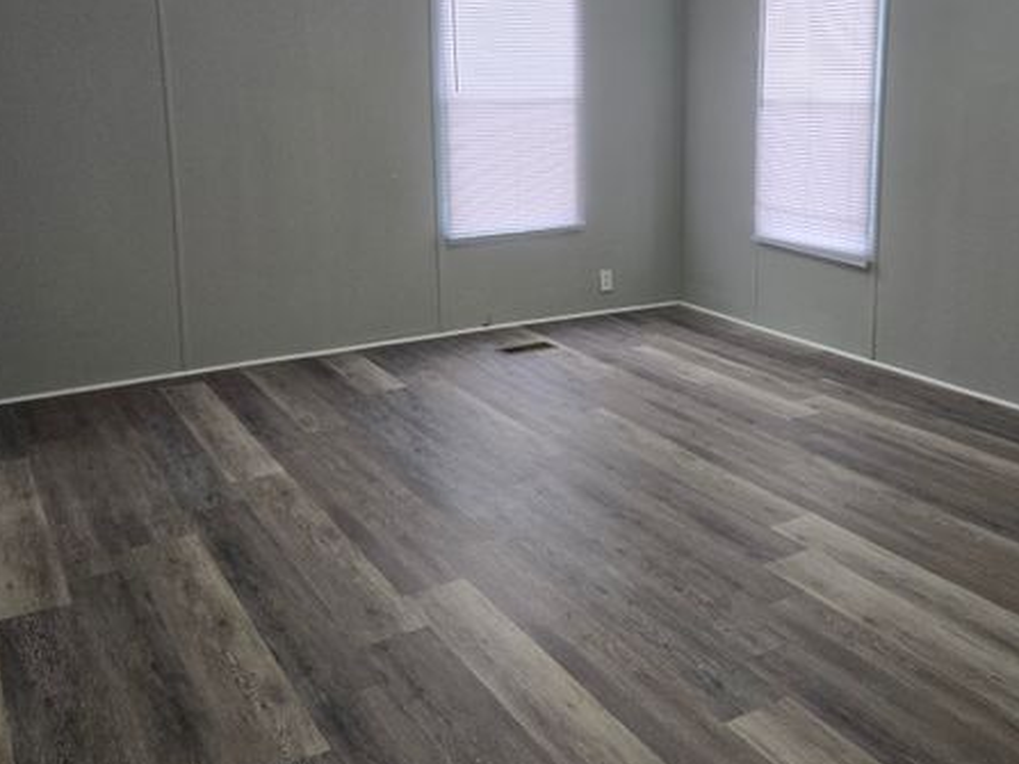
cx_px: 600
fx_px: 1059
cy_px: 247
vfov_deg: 39.1
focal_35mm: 36
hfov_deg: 51.1
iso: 250
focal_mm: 5.4
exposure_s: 1/120
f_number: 1.8
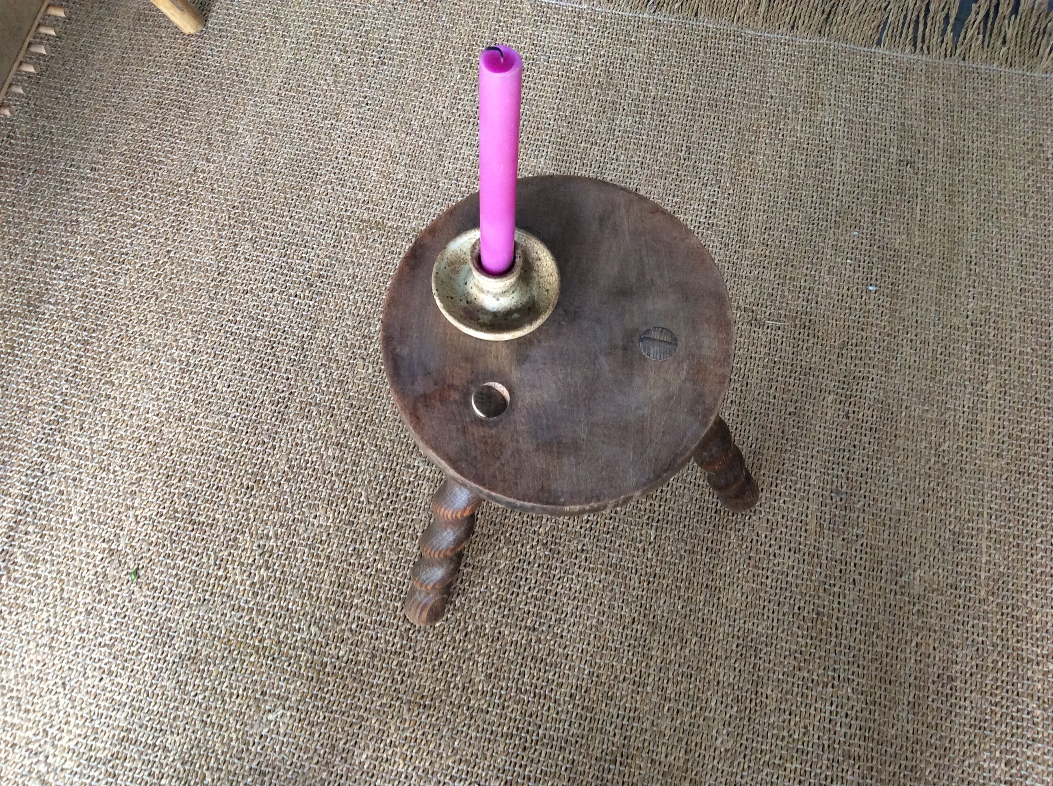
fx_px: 972
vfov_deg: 44.1
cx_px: 526
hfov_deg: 56.9
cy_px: 393
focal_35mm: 32
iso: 80
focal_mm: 3.3
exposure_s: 1/25
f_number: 2.4
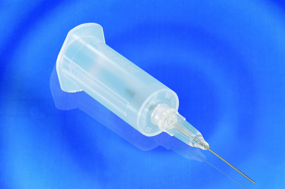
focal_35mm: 122
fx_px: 965
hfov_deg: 16.8
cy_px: 108
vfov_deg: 11.2
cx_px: 157
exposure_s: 1/10
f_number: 25
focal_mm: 70
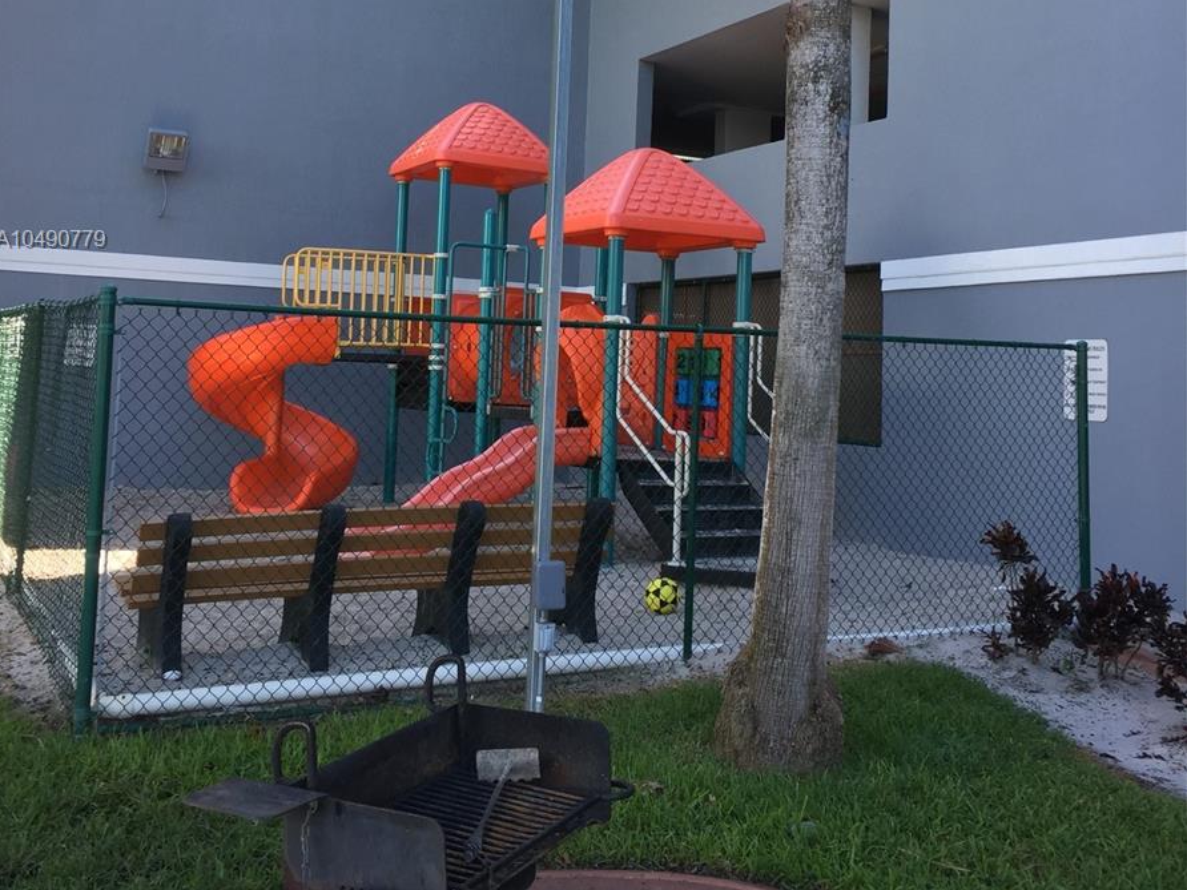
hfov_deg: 47.9
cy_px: 242
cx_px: 590
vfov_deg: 36.1
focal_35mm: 39
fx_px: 1337
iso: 32
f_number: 2.2
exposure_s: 1/160
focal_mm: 4.15
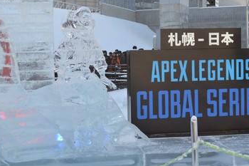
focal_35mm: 57
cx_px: 129
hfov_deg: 35.1
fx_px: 394
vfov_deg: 23.7
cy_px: 62
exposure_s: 1/160
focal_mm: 26
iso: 100
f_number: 6.3
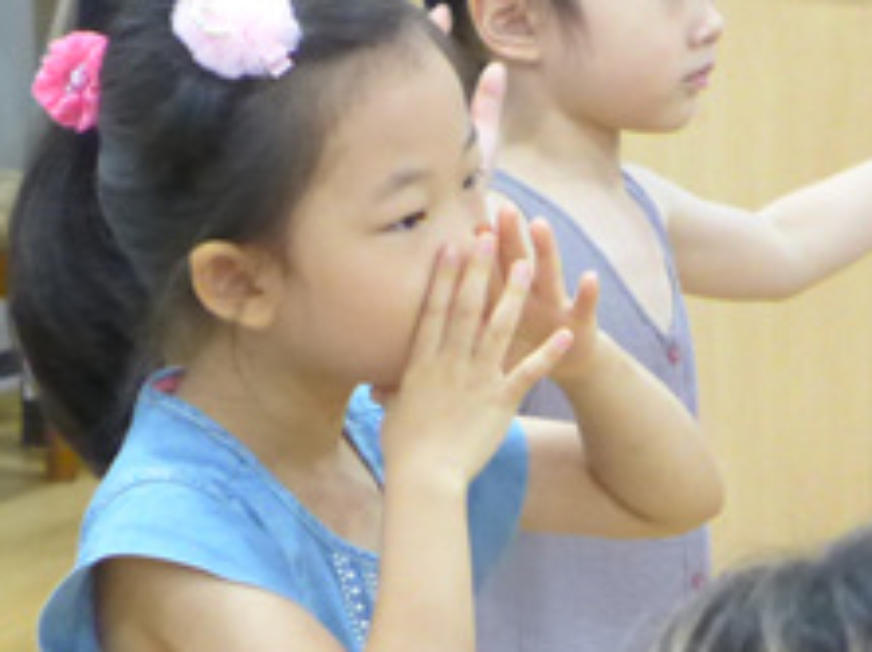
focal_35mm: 231
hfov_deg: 8.6
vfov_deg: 6.4
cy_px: 483
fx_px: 5813
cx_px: 699
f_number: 2.2
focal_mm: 15.7
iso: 1600
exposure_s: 1/250
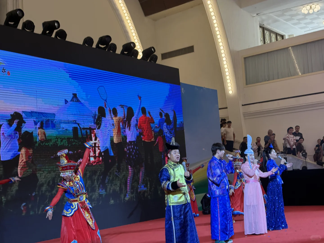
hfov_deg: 39.7
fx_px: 449
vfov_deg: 30.3
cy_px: 122
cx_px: 162
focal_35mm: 48
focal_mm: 6.76
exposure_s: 1/125
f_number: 1.78
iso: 100
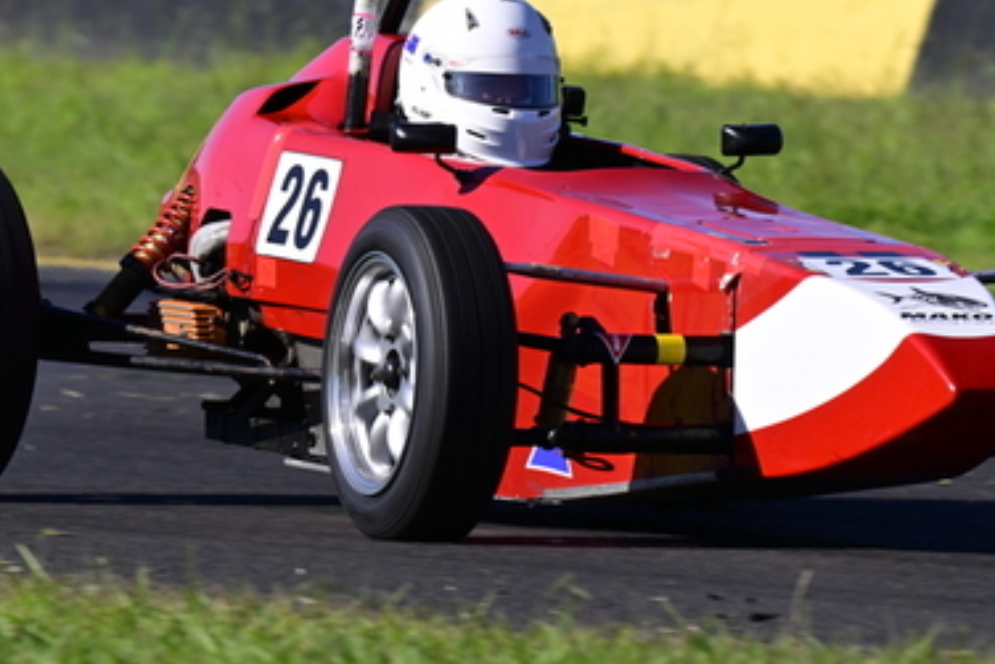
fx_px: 35251
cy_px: 120
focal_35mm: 1275
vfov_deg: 1.1
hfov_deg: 1.6
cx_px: 614
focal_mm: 600
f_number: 11
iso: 400
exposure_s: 1/640
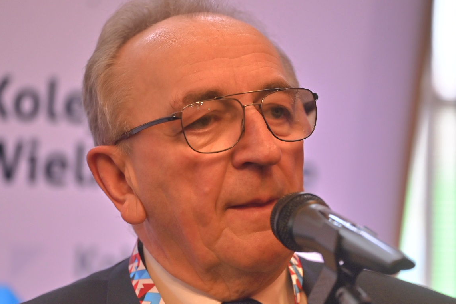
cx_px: 239
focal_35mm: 220
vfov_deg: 6.2
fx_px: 2787
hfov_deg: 9.4
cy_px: 145
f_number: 2.8
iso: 1000
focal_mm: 155
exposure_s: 1/200
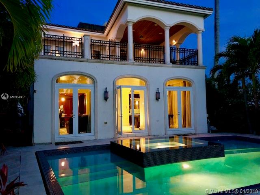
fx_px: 218
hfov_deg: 61.7
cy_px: 98
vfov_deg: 48.2
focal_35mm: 29
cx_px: 130
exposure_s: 1/6
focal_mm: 3.99
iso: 80
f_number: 1.8
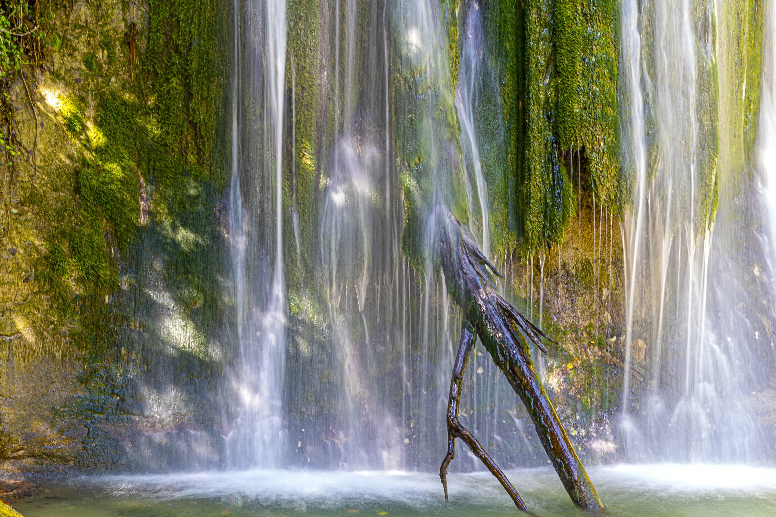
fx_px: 1918
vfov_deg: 15.4
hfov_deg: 22.9
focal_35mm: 89
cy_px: 258
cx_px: 388
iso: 64
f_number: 14
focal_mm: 89
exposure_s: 1
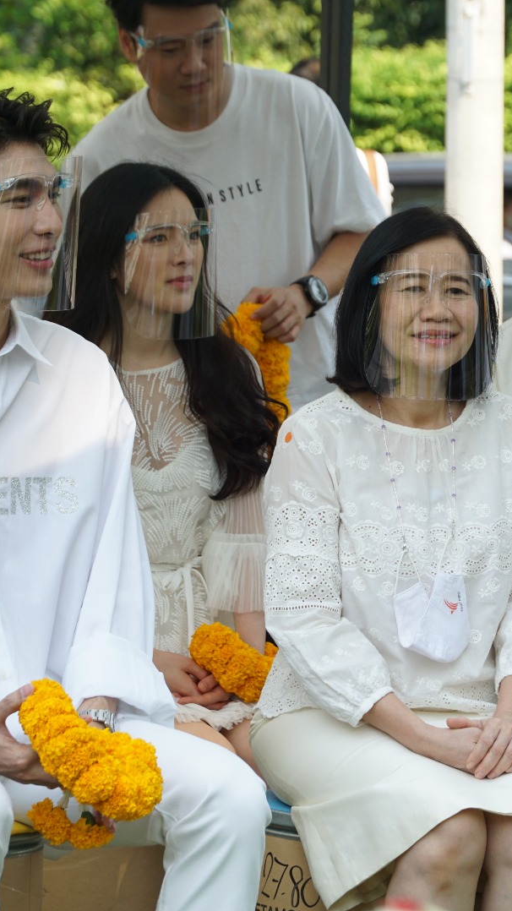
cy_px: 456
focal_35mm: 201
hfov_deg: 6.0
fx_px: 4848
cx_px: 438
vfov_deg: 10.7
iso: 160
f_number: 5
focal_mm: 85
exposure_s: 1/320
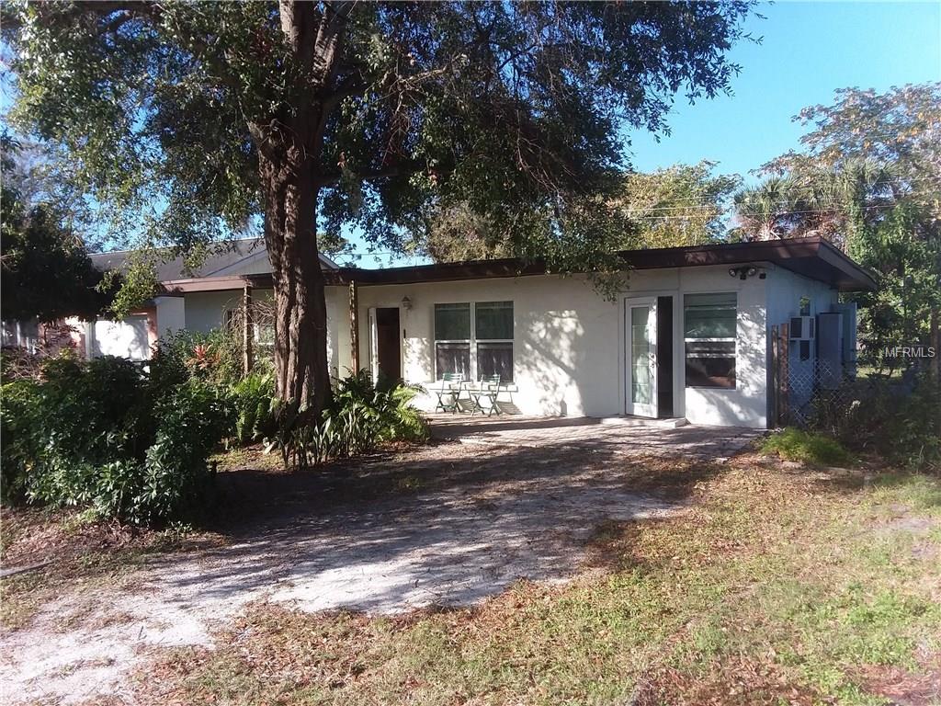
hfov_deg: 65.3
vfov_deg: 51.4
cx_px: 470
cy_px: 353
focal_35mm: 27
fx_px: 734
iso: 50
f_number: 1.9
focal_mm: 2.91
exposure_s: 1/636
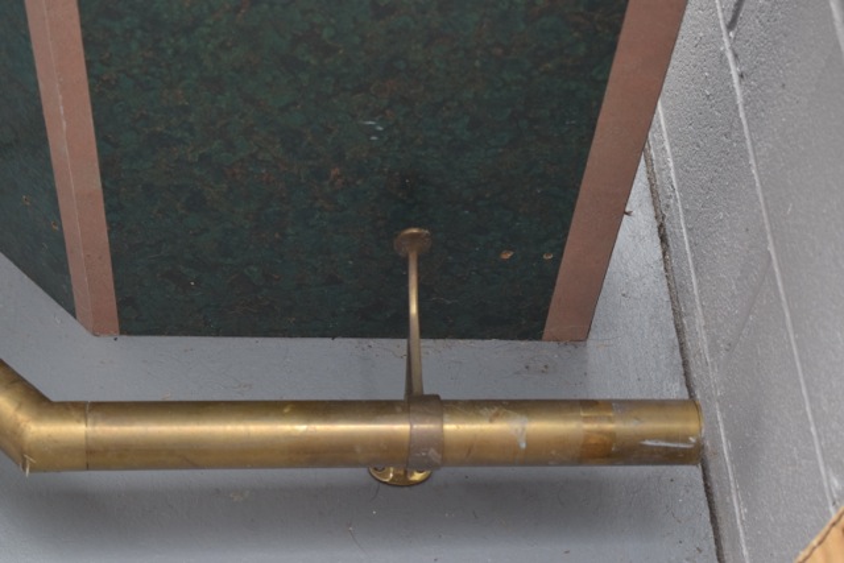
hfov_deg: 28.1
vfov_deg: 18.9
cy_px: 282
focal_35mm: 72
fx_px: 1688
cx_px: 422
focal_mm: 48
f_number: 5.3
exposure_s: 1/125
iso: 800
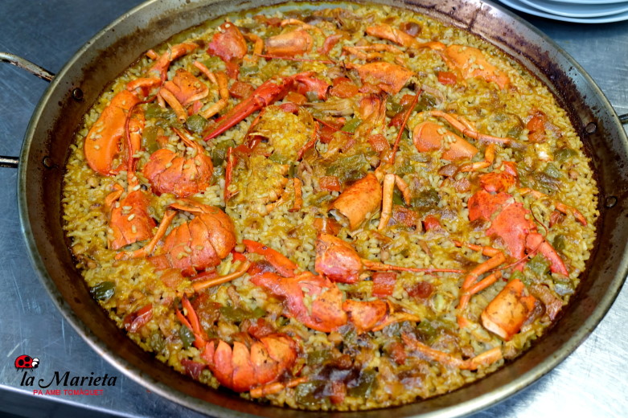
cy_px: 209
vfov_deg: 36.8
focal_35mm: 36
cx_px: 314
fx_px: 628
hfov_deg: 53.2
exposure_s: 1/18
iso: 800
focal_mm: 24.3
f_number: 4.2
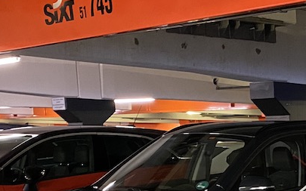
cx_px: 360
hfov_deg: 22.1
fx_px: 725
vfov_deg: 13.9
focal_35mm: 87
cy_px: 307
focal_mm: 4.25
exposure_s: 1/33
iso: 400
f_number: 1.8
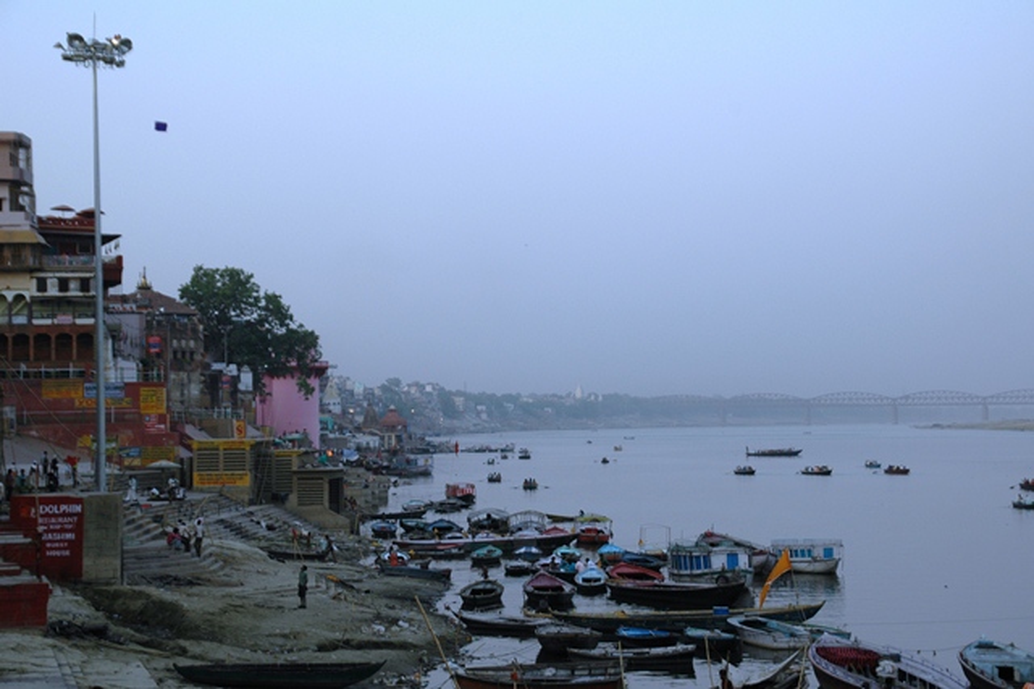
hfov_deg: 27.0
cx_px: 517
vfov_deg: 18.2
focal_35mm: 75
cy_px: 344
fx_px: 2153
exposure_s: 1/160
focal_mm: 50
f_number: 6.3
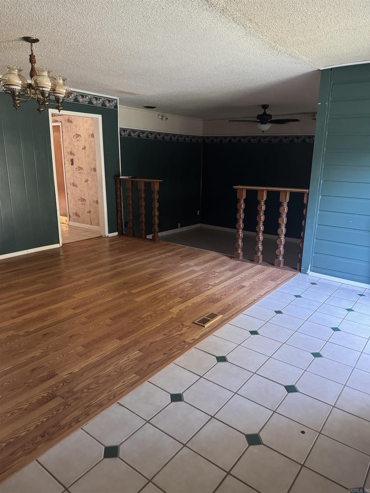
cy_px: 246
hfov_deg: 56.8
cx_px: 185
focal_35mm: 24
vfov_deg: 71.6
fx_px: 342
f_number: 1.78
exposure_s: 1/40
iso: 640
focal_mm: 6.76
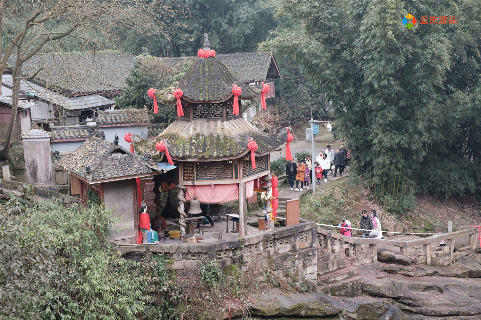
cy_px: 160
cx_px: 240
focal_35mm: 51
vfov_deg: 26.5
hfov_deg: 38.9
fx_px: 681
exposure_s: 1/56
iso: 200
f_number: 3.6
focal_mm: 34.3
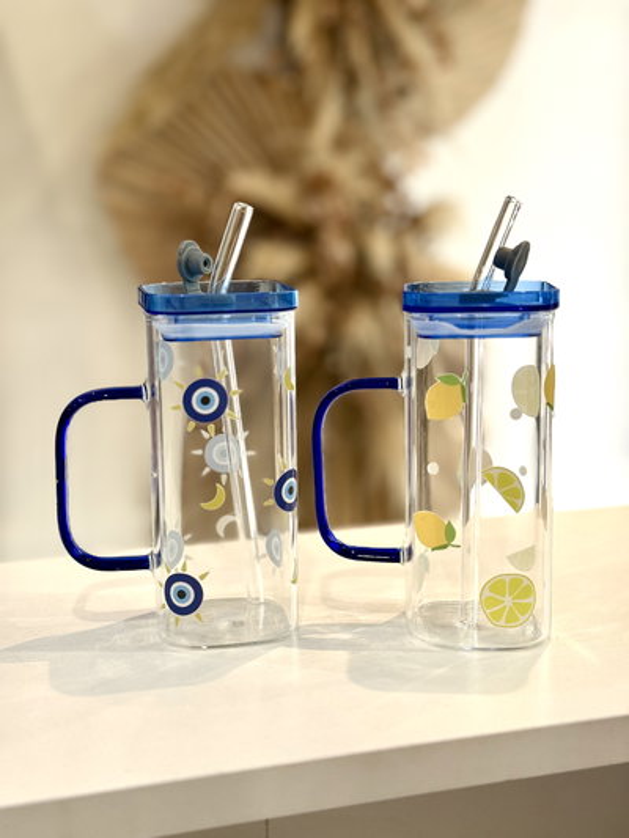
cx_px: 314
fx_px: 1162
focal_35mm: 48
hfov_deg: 30.3
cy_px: 419
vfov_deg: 39.6
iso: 50
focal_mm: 6.76
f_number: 1.78
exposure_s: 1/121
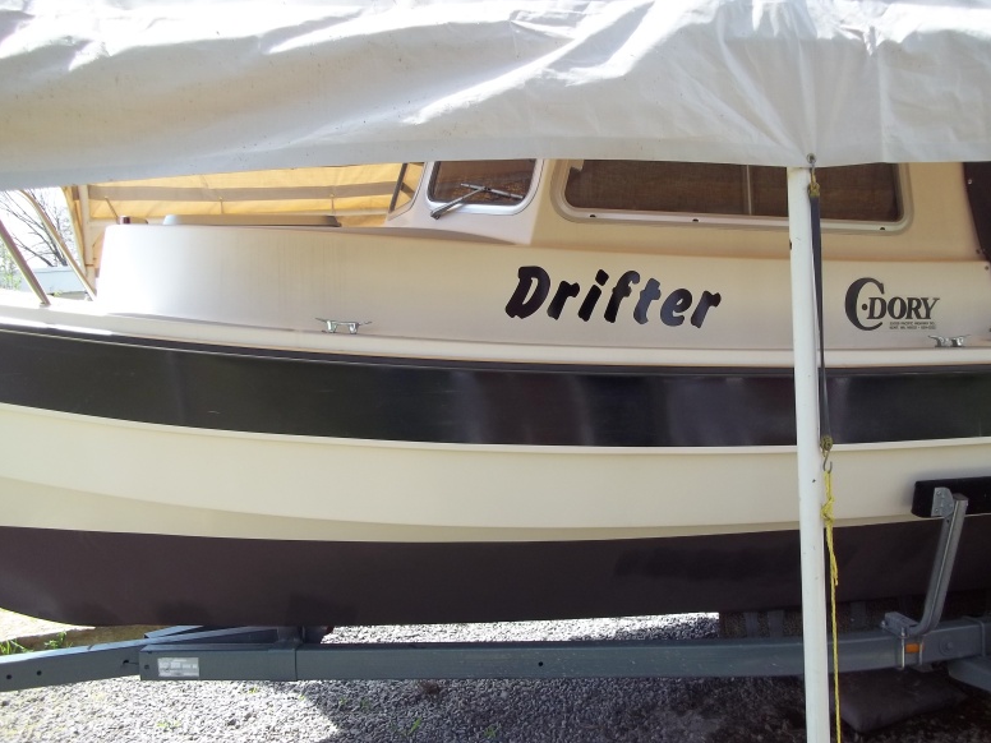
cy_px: 361
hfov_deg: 55.4
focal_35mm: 33
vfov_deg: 42.9
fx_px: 945
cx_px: 503
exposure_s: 1/200
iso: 64
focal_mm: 5.7
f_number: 2.9
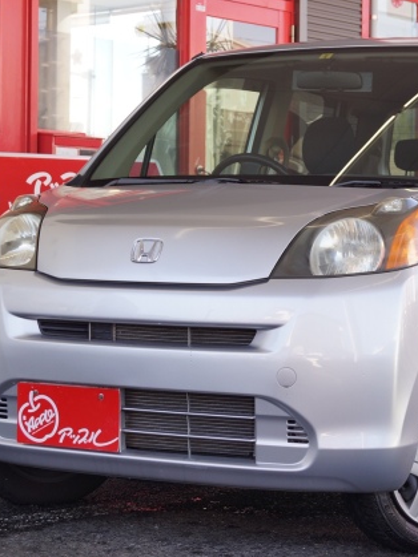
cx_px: 286
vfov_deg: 22.3
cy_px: 280
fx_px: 1418
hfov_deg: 16.7
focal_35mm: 88
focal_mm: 40
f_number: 5
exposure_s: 1/80
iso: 100
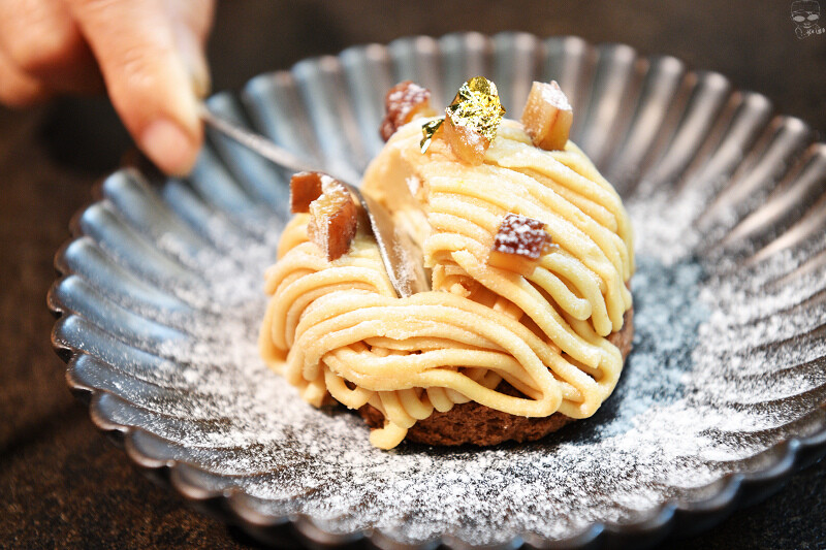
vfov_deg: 19.4
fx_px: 1606
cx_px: 413
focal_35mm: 70
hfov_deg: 28.8
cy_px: 275
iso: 1600
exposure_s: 1/80
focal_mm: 70
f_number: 5.6
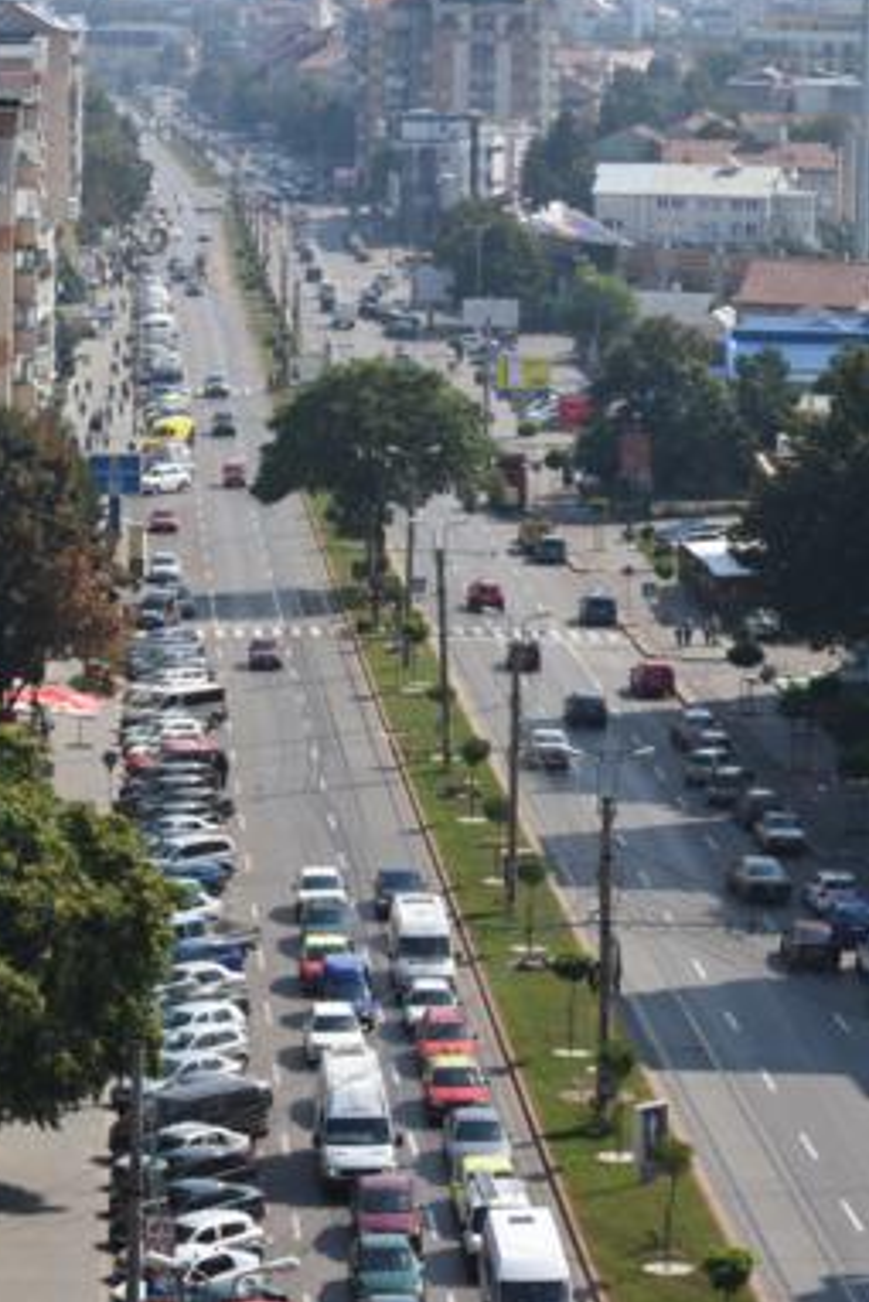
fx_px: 4775
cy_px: 603
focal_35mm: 132
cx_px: 436
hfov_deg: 10.4
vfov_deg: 15.5
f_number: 18
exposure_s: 1/125
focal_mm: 70
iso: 250
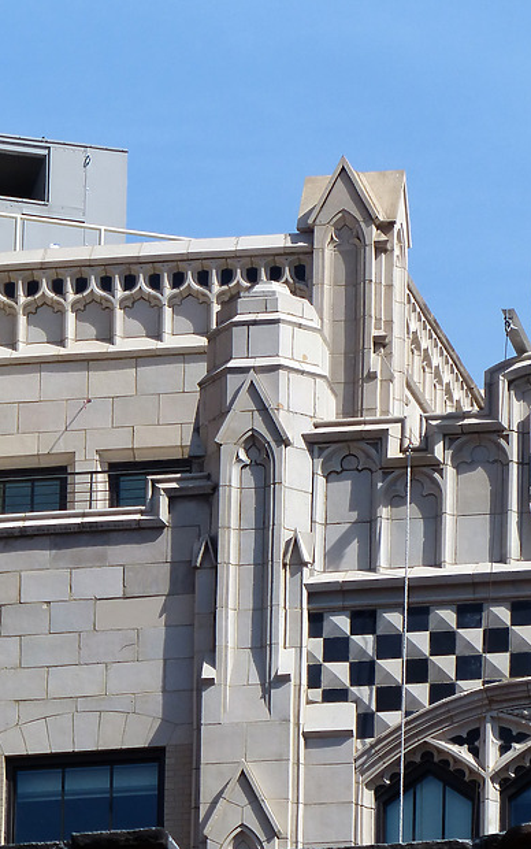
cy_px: 407
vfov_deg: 3.7
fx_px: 13024
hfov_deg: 2.3
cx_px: 340
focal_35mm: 563
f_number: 4
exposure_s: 1/1600
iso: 100
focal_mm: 65.8
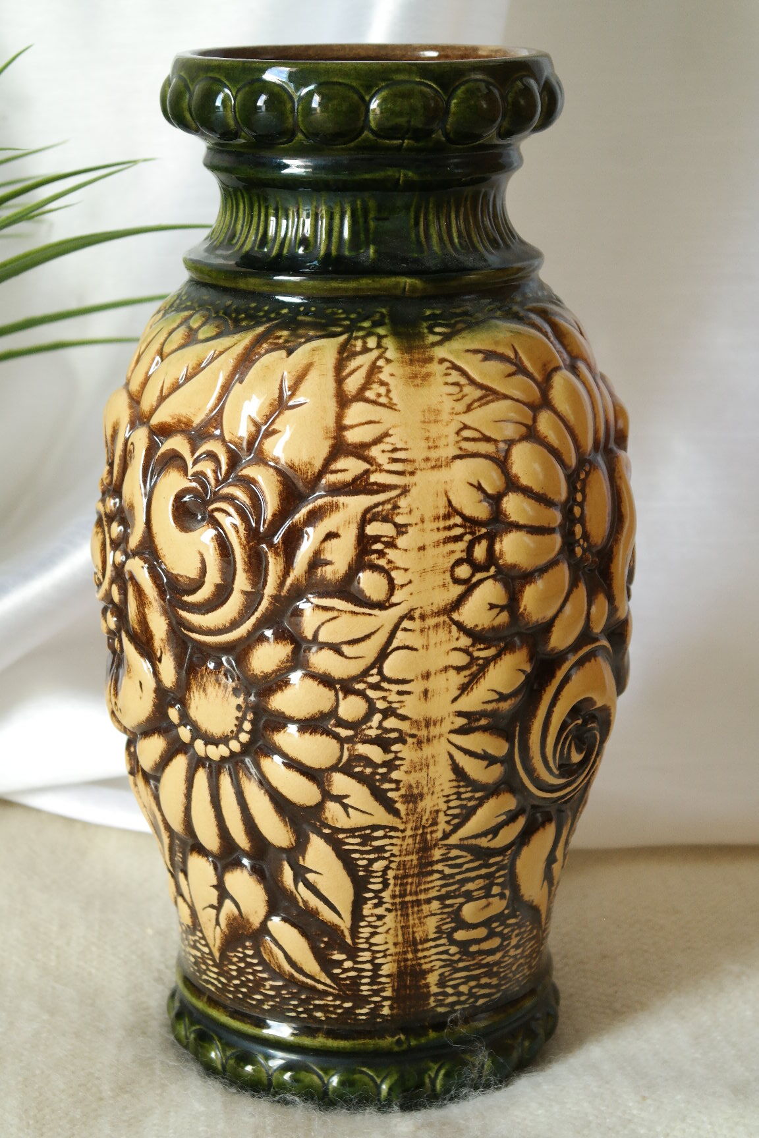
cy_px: 569
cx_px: 380
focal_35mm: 77
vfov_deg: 26.3
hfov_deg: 17.7
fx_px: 2435
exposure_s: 1/30
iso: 800
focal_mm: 50
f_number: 5.6
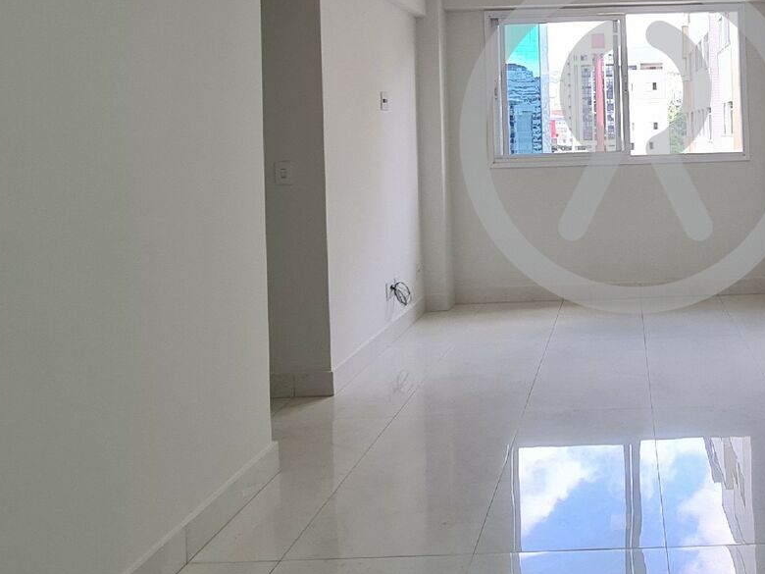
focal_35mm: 32
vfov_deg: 42.7
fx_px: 707
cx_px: 636
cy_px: 137
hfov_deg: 52.3
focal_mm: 2.2
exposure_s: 1/120
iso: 80
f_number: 2.2
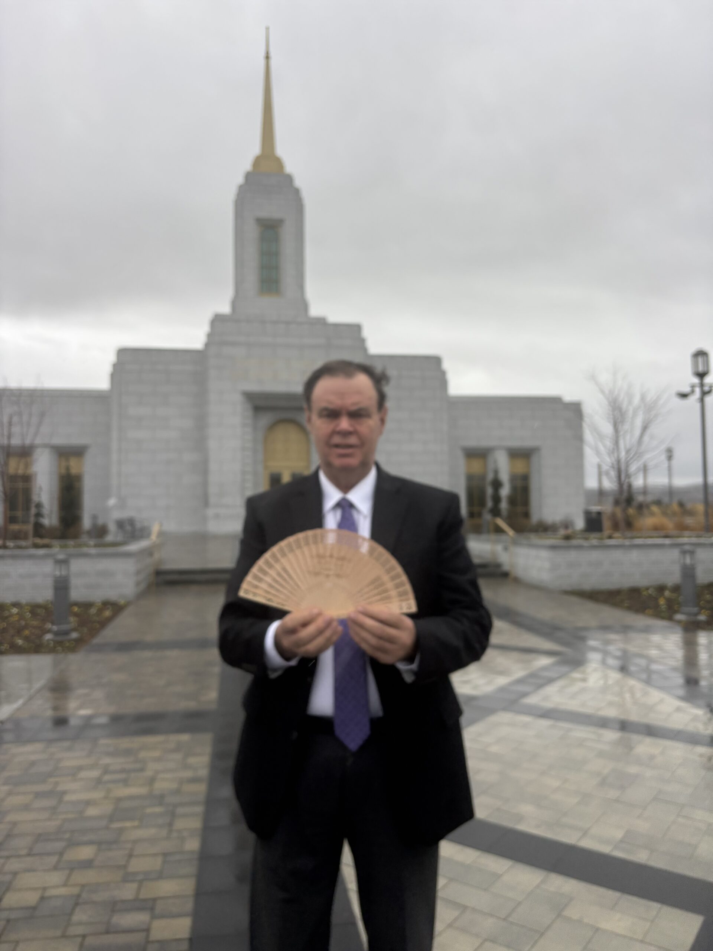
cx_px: 356
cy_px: 476
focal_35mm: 26
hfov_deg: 53.1
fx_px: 714
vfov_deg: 67.3
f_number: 1.6
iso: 50
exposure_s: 1/747
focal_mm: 5.96
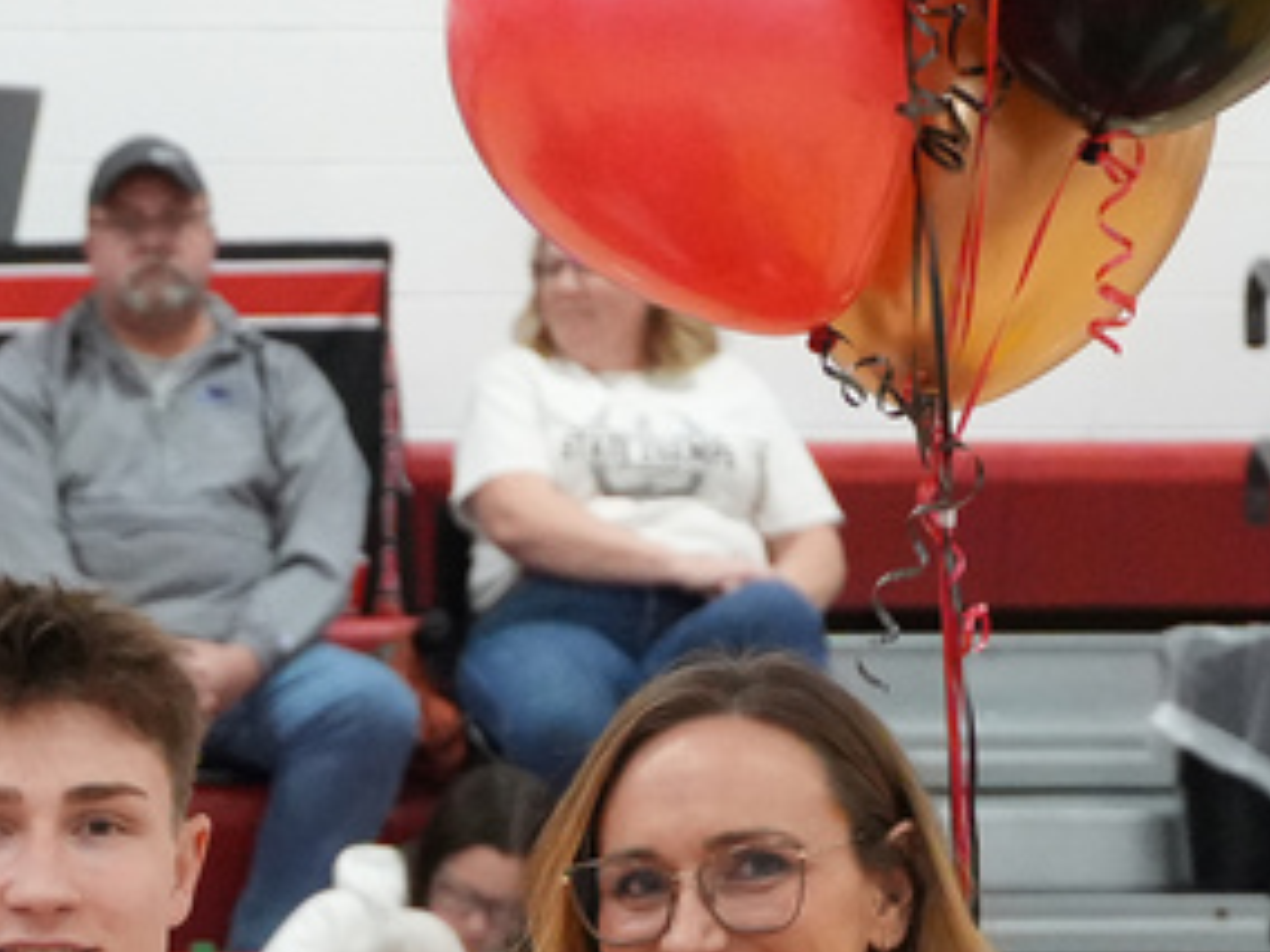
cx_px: -304
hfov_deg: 5.7
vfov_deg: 4.2
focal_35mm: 349
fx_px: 12794
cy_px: 1415
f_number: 5.6
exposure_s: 1/250
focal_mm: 67
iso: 5000
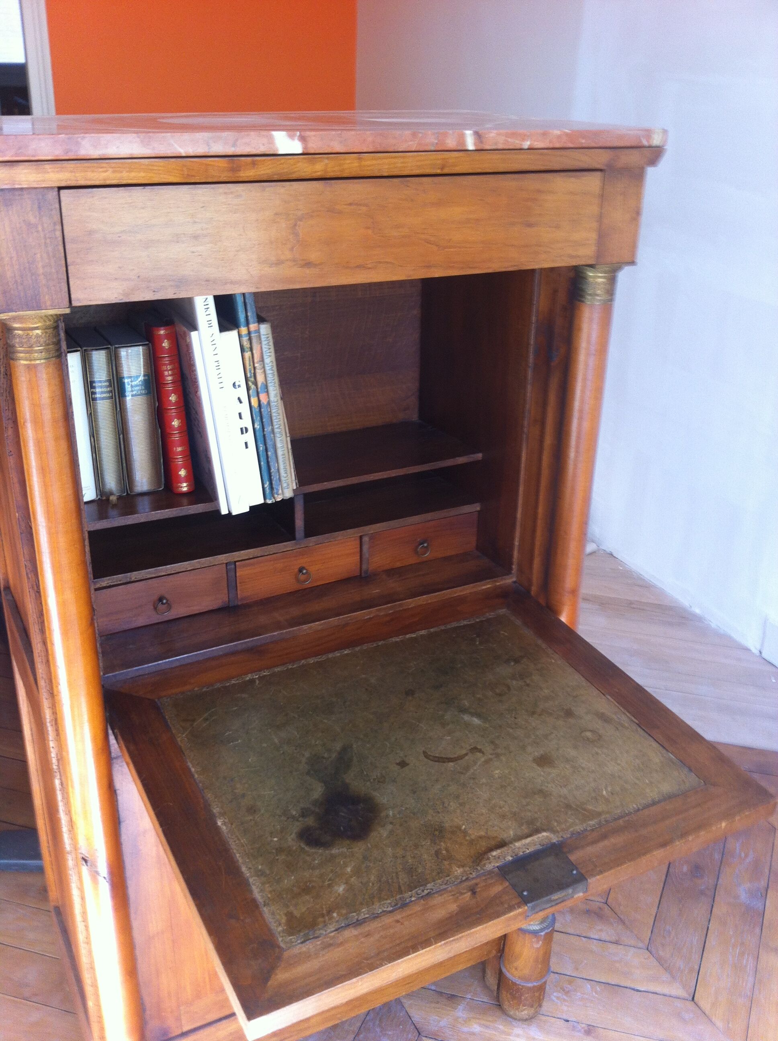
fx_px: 1052
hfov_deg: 40.6
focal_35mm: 35
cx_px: 389
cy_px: 520
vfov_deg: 52.7
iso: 80
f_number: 2.8
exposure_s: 1/15
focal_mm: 3.85
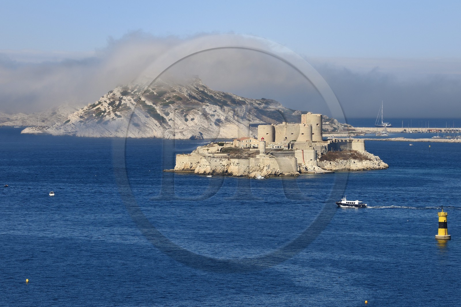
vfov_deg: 6.9
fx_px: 2560
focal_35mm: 200
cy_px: 154
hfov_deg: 10.3
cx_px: 230
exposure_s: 1/320
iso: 200
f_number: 14
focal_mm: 200
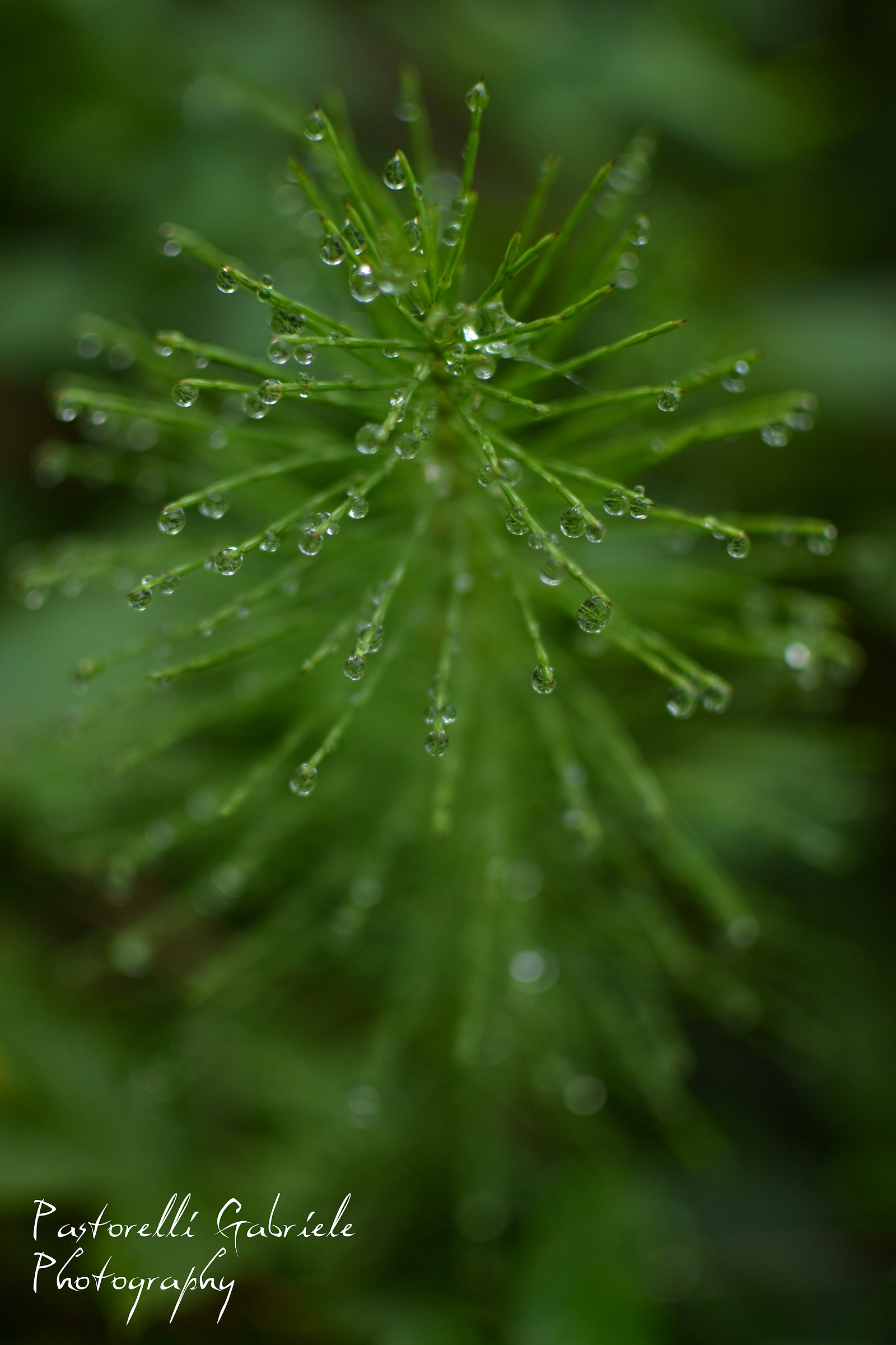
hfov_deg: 25.8
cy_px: 672
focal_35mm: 52
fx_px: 1960
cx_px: 448
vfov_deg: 37.9
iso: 100
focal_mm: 35
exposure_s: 1/640
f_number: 1.8
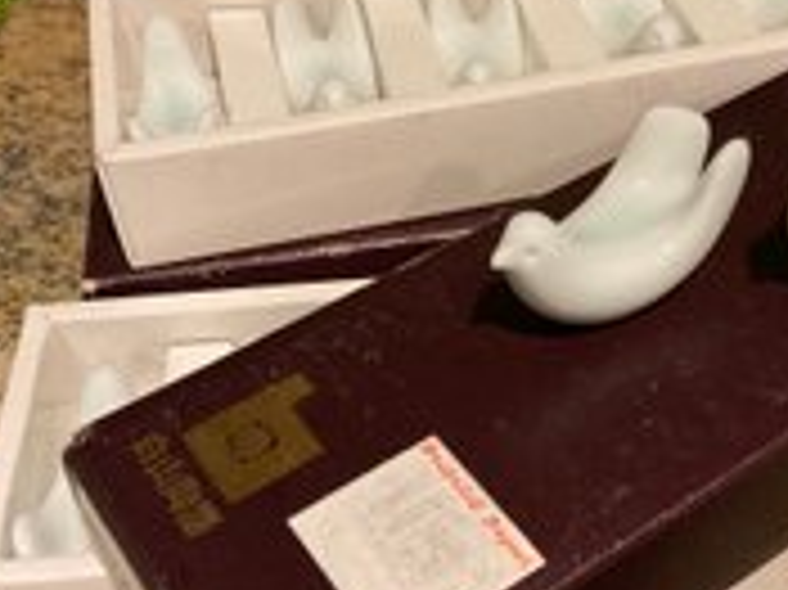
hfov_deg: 33.6
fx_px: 1297
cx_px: 493
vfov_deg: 25.6
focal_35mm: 57
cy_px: 295
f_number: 1.8
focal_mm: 3
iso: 250
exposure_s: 1/60
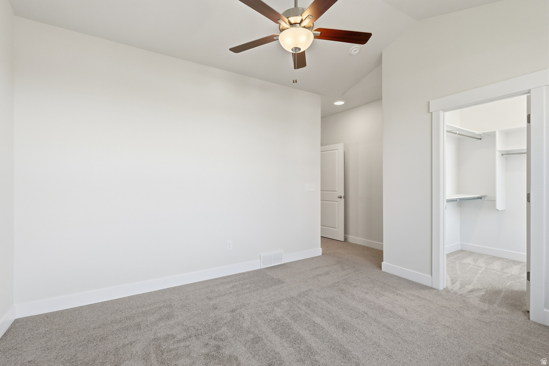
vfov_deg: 72.1
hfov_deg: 95.0
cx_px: 274
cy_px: 183
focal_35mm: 16
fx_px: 252
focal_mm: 16.5
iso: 250
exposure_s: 1/320
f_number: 10
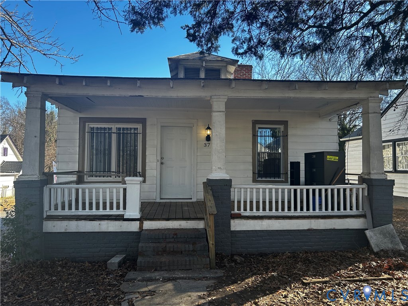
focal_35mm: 26
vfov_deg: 53.1
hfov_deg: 67.3
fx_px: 306
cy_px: 153
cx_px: 204
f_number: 1.5
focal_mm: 5.7
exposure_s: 1/696
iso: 50
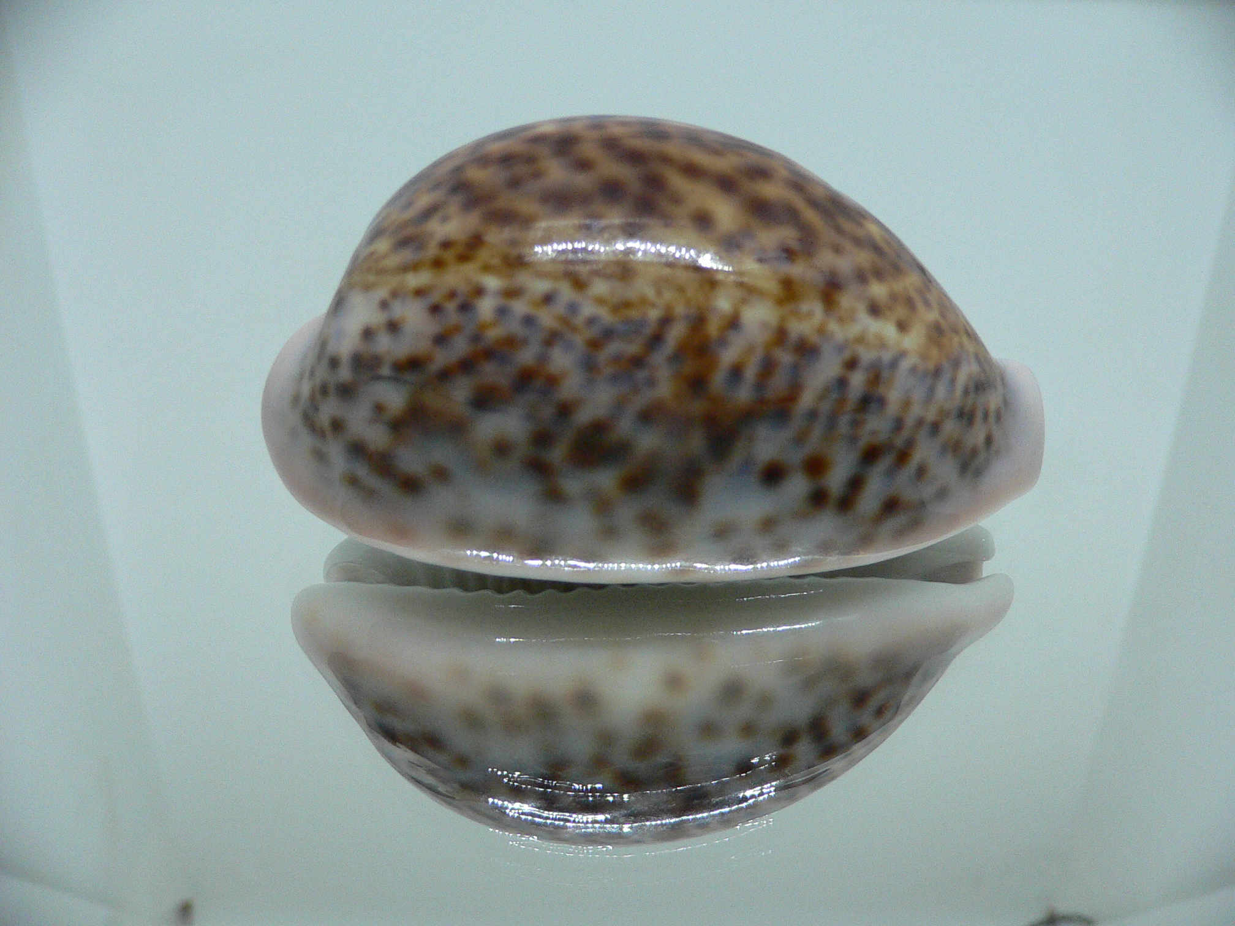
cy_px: 463
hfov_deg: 52.6
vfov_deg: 40.7
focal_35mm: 35
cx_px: 618
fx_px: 1249
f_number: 2.8
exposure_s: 1/60
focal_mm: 4.6
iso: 150
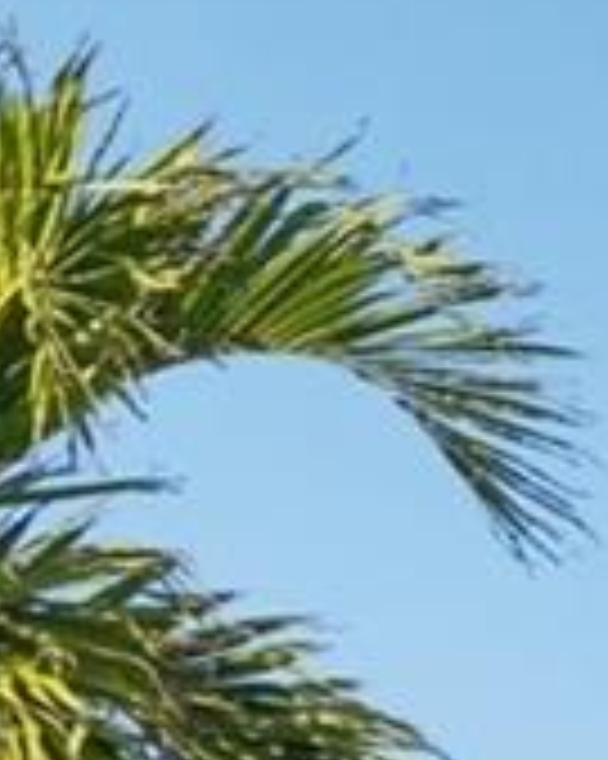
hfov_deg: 4.7
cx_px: 3297
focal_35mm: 266
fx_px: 5989
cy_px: 1891
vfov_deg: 6.8
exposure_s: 1/1600
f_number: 8
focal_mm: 30
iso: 400
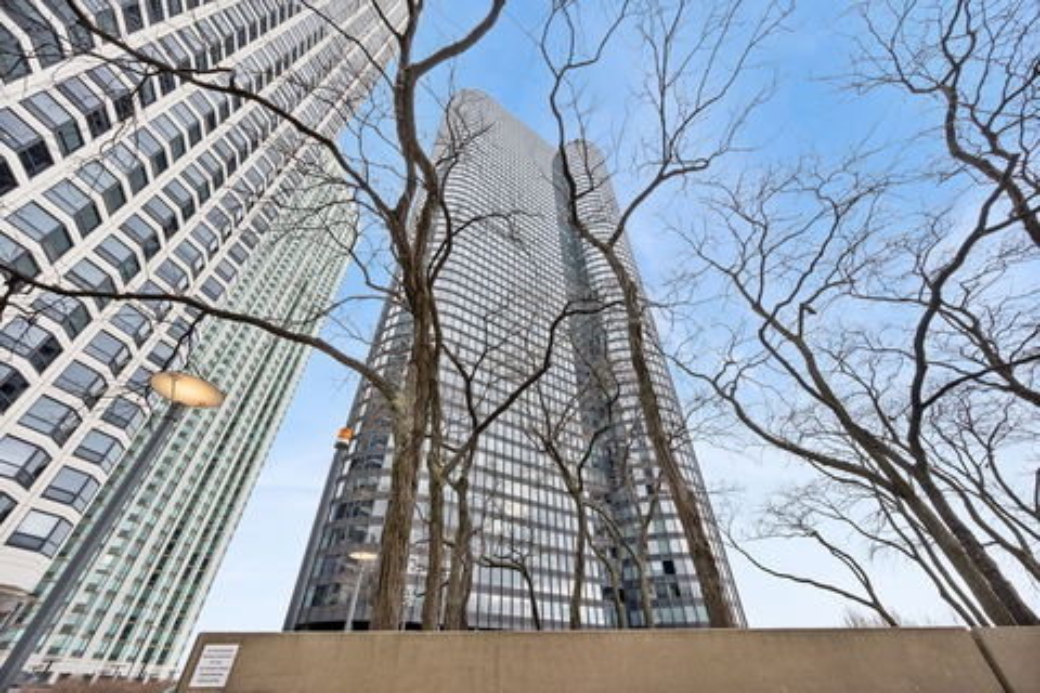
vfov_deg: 81.2
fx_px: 404
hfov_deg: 104.3
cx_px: 520
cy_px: 346
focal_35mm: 14
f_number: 11
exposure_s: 1/125
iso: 200
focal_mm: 14
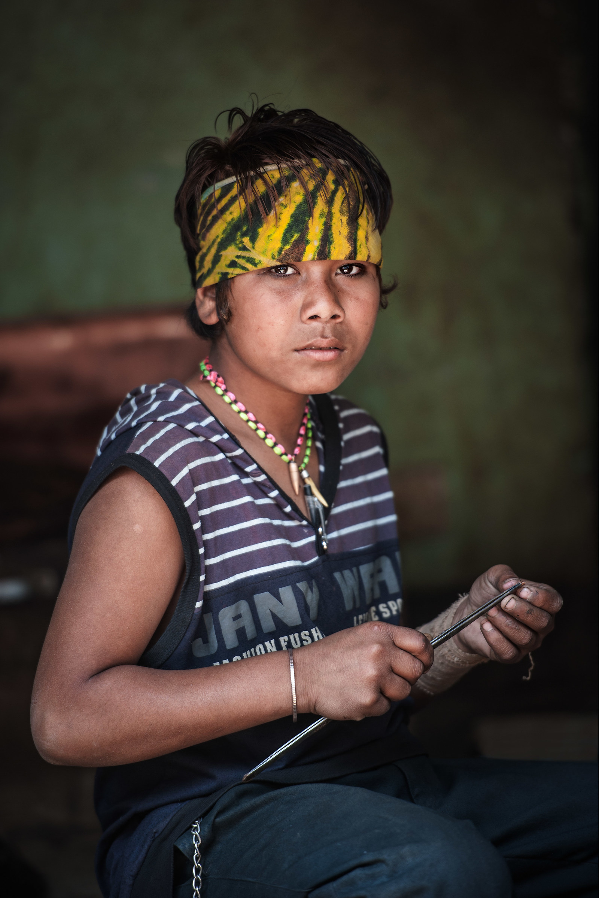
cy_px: 449
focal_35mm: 200
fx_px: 4991
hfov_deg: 6.9
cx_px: 300
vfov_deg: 10.3
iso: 200
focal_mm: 200
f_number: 2.8
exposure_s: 1/125
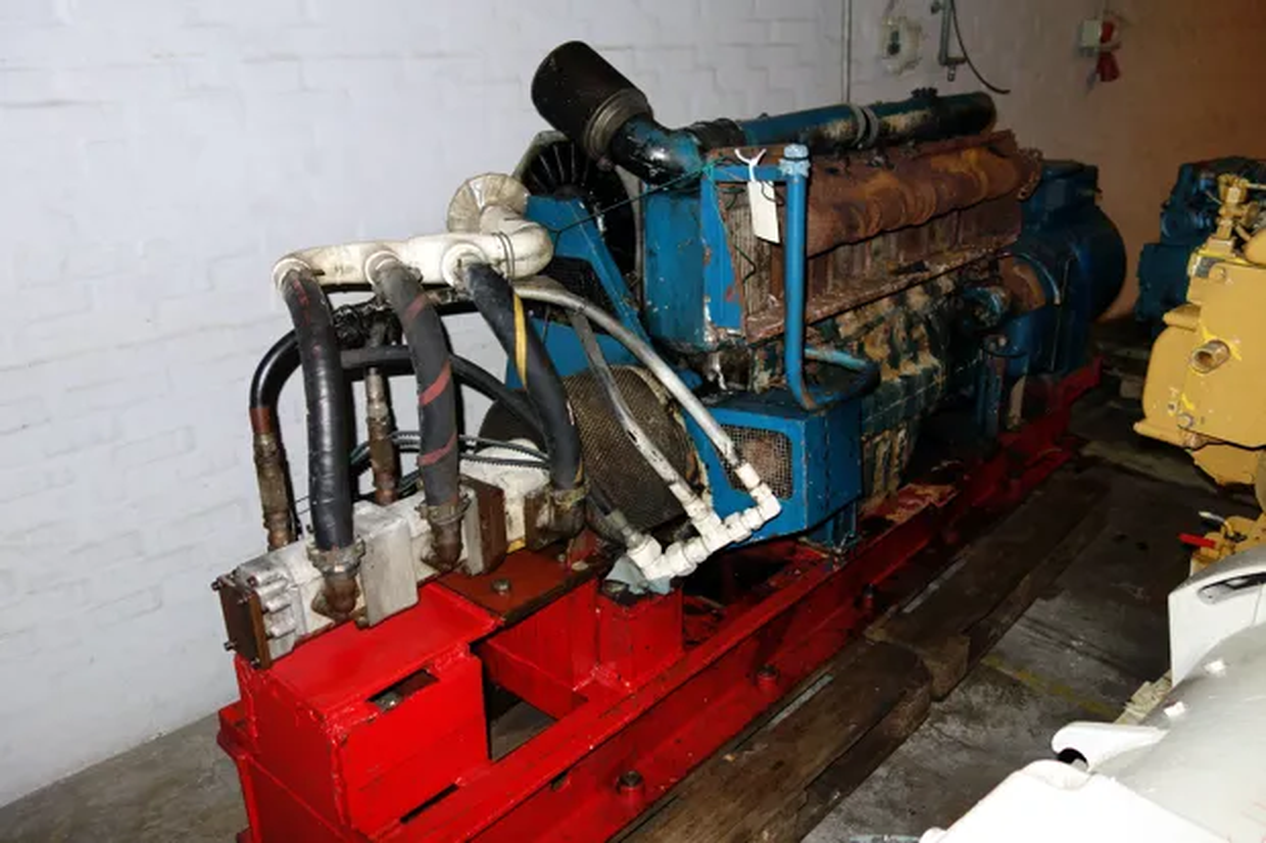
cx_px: 633
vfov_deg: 46.4
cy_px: 422
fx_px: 984
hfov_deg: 65.5
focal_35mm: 28
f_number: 1.8
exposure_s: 1/30
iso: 200
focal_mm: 10.4
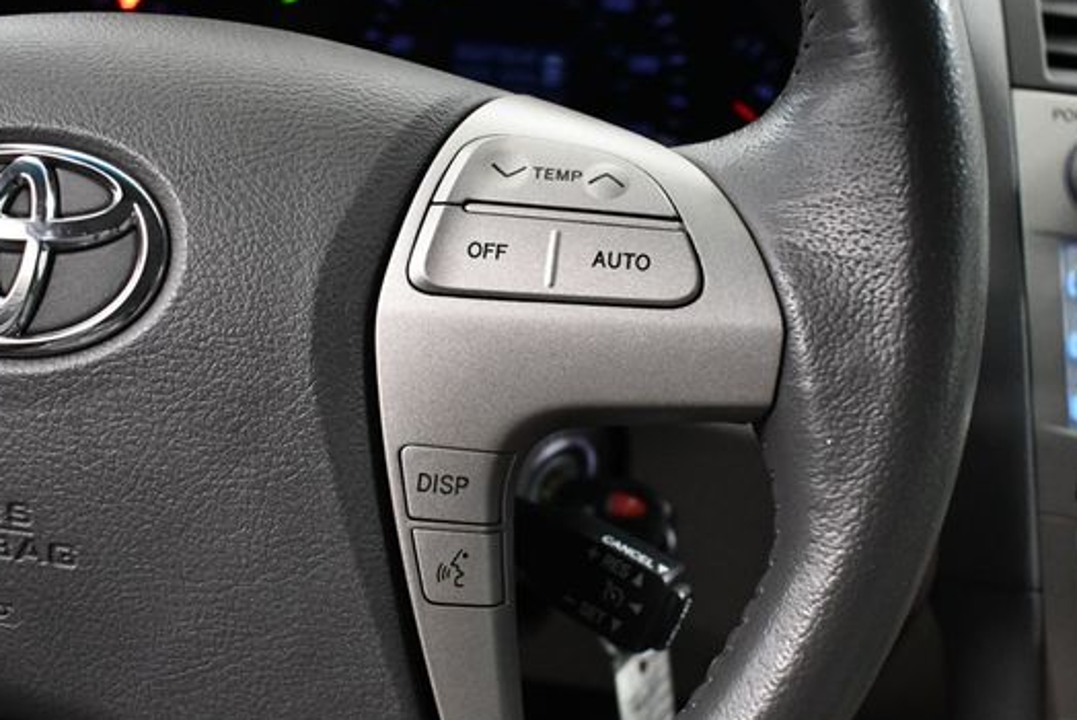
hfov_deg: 44.5
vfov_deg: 30.5
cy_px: 430
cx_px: 530
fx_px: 1317
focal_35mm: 44
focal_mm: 18
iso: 3200
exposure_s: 1/100
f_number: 3.5
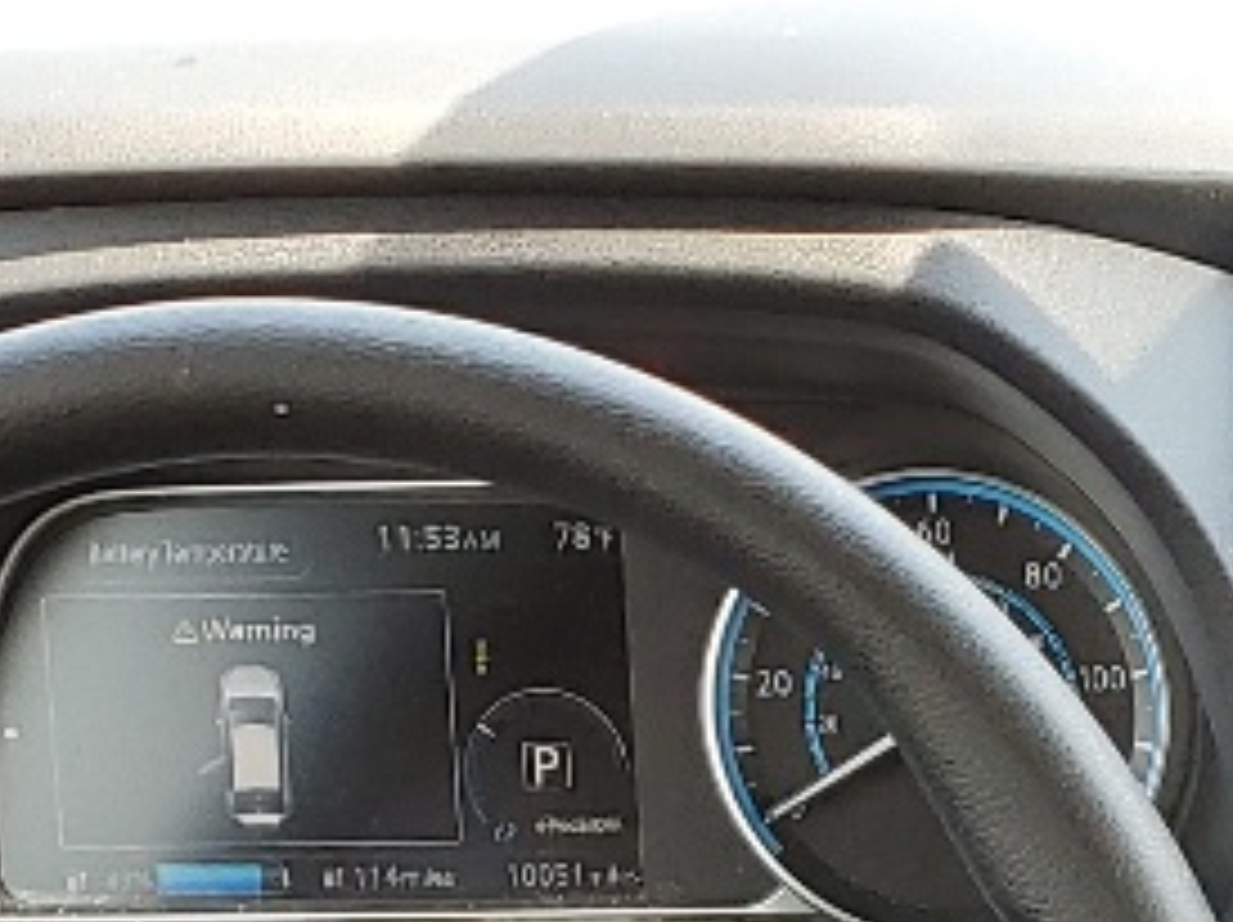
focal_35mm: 152
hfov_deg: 12.4
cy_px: 2177
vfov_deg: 8.9
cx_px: 1796
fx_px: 5409
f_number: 1.5
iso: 50
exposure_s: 1/189
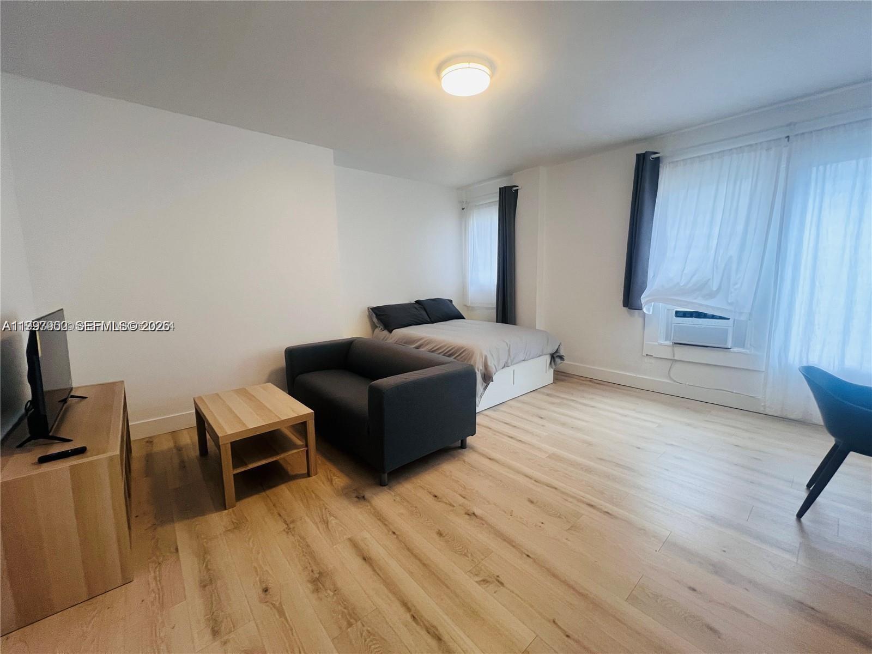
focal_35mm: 13
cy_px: 327
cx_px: 436
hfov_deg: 106.2
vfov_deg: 89.9
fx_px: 327
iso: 250
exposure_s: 1/120
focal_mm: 1.57
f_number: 1.8
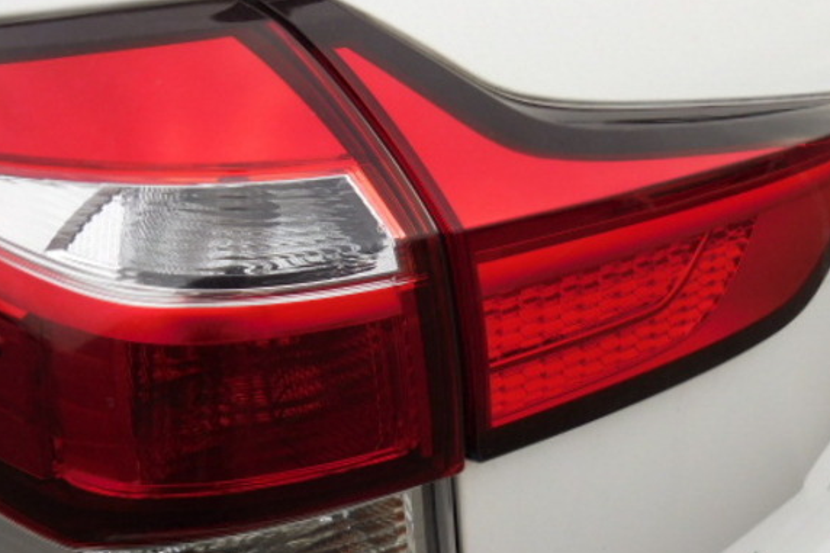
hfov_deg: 41.0
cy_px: 231
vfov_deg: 28.0
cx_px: 341
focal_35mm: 48
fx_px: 1106
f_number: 3.7
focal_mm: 5.9
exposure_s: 1/400
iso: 125
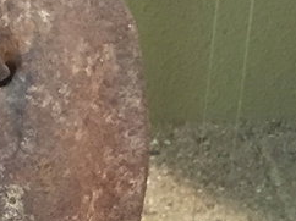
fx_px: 1640
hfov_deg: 10.1
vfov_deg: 7.5
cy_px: 421
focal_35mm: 192
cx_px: -77
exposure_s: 1/25
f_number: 2.2
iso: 250
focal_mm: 4.15
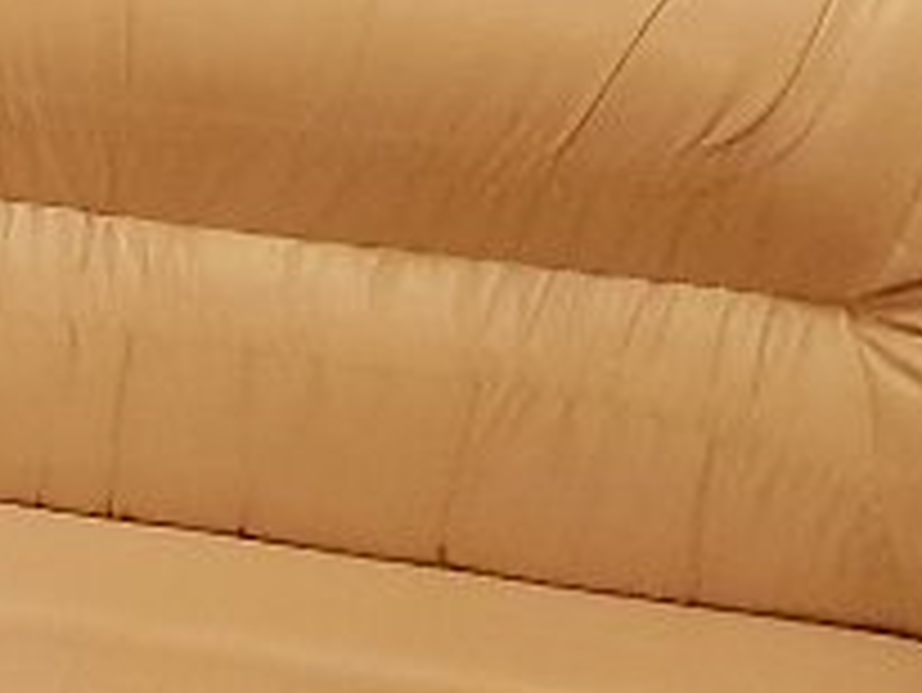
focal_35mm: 162
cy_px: -446
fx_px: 4317
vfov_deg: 8.9
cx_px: -1349
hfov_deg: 10.4
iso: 800
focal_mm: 4.2
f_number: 1.7
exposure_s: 1/50
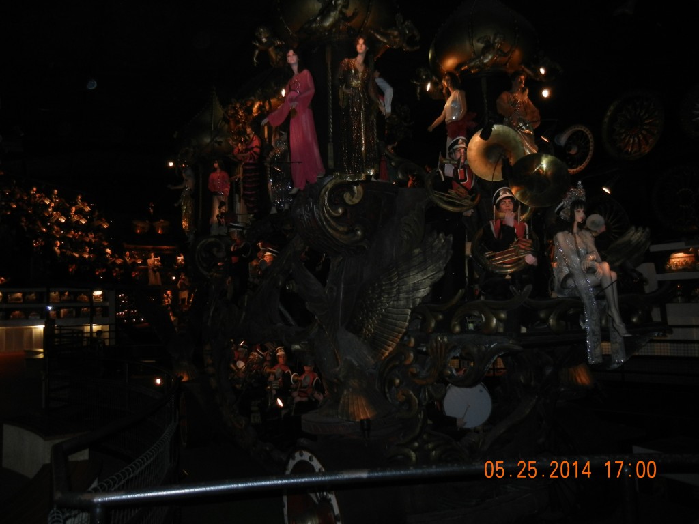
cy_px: 262
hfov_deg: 60.0
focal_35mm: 30
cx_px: 350
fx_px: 606
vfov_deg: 46.8
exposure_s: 1/30
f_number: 3.5
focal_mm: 5.4
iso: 400
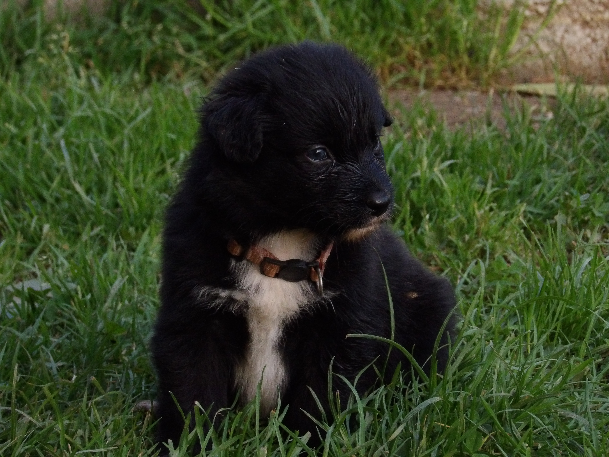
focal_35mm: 198
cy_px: 228
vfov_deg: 7.5
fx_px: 3483
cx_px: 304
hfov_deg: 10.0
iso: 800
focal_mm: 35.6
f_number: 4.5
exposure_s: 1/800
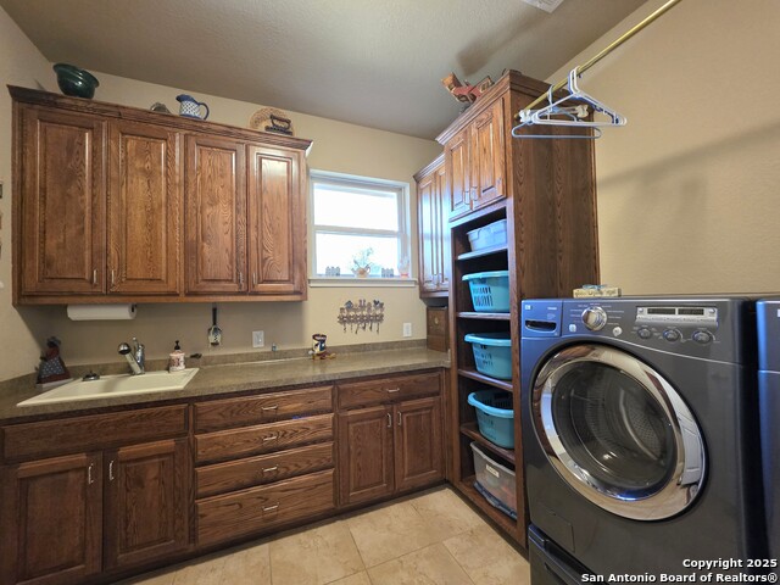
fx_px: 293
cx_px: 390
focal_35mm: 13
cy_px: 292
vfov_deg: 89.9
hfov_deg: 106.2
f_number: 1.9
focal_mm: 2.2
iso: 500
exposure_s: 1/60
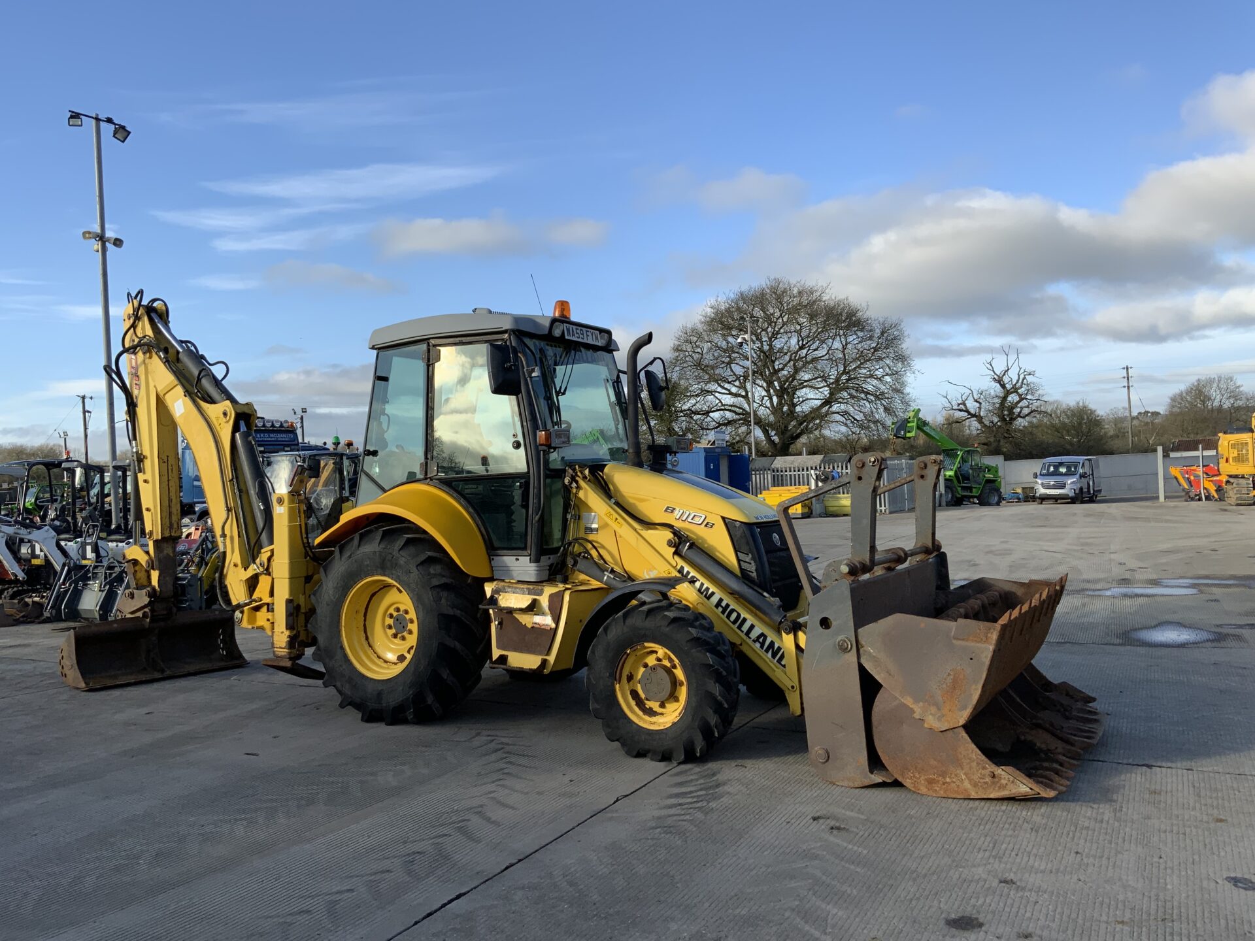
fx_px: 1051
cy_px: 470
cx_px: 628
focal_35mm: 29
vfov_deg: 48.2
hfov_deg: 61.7
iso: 16
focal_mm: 3
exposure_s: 1/1221
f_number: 1.8
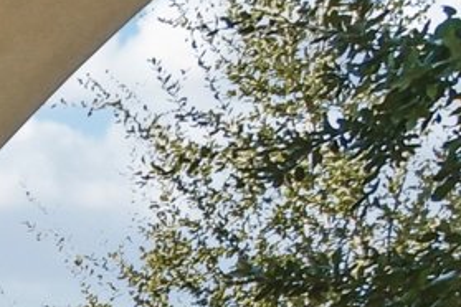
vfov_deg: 9.3
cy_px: 985
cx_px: -1071
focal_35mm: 110
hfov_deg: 10.2
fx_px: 1409
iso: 400
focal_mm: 10
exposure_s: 1/125
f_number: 8
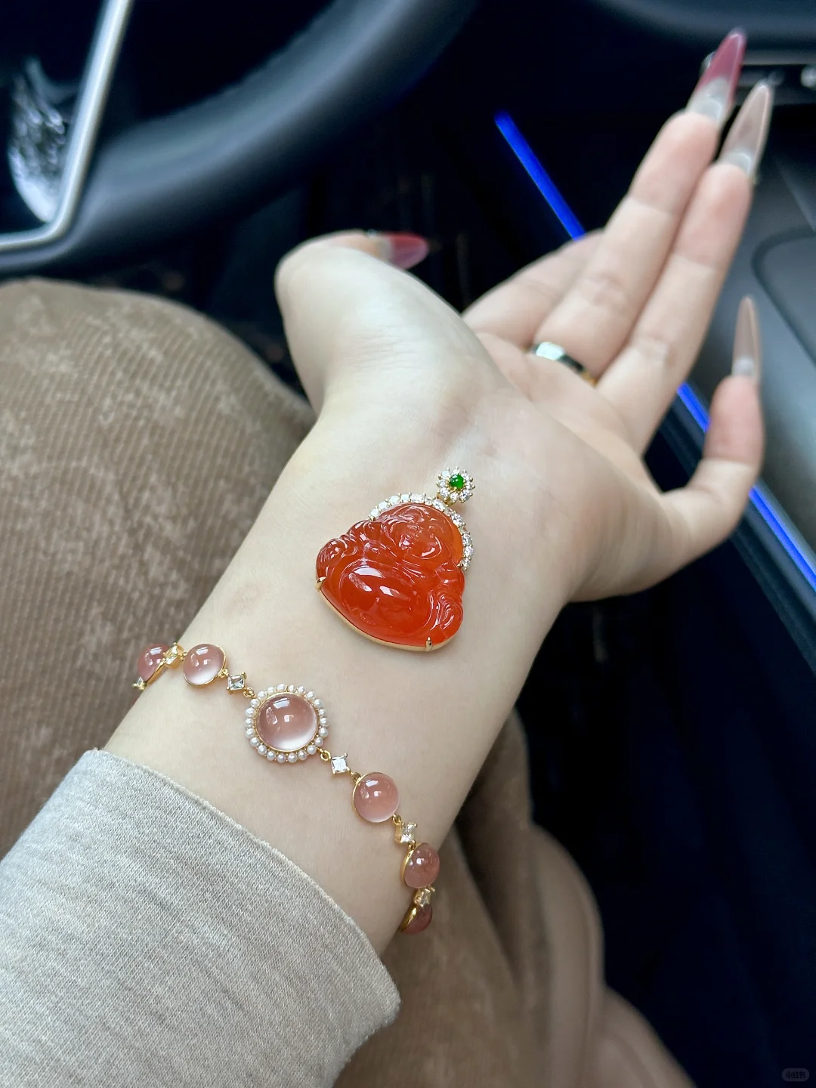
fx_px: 1509
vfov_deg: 39.7
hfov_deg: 30.3
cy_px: 544
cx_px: 408
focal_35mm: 48
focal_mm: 6.86
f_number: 1.78
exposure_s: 1/54
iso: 80
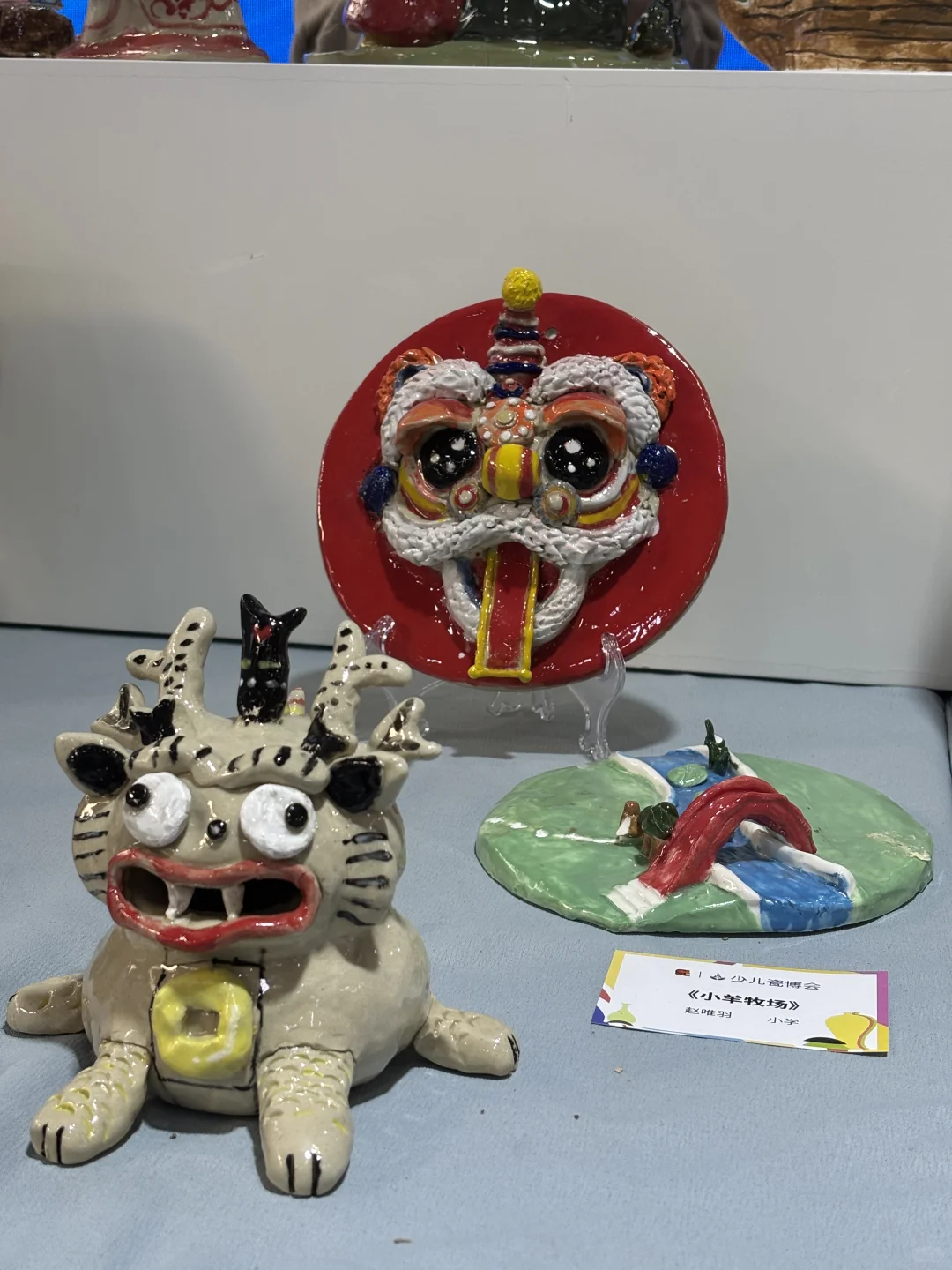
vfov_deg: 36.8
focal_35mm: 52
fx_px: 1907
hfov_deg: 28.0
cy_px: 635
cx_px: 476
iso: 32
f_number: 1.6
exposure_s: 1/208
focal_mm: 5.96
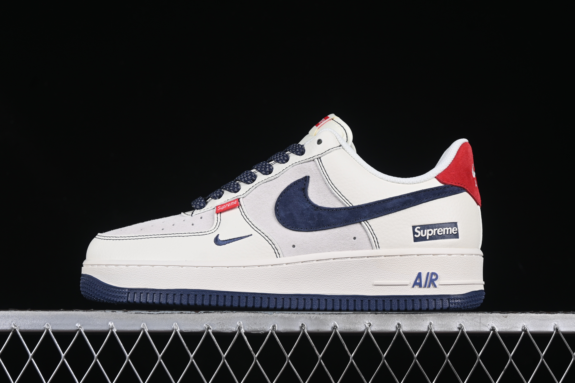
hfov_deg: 27.0
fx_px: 1198
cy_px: 192
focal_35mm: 75
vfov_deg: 18.2
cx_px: 288
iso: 160
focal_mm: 50
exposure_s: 1/80
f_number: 8
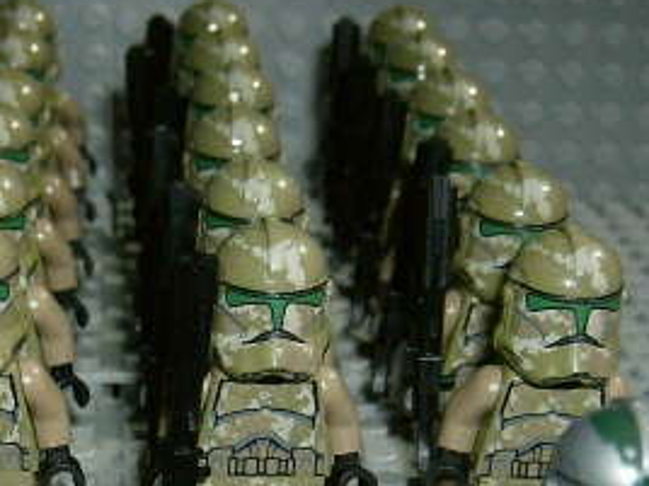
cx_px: 116
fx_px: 1612
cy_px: 527
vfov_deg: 16.7
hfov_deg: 22.4
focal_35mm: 86
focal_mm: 6
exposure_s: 1/60
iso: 200
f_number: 2.8
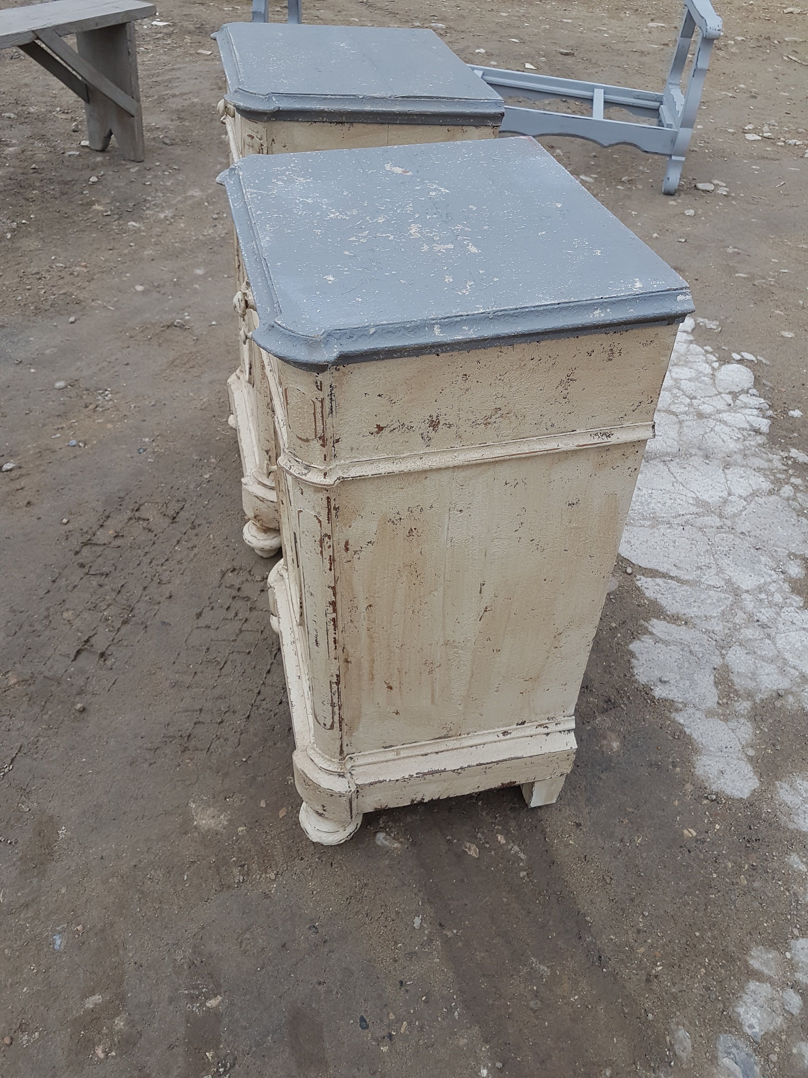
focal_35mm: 26
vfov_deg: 67.3
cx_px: 404
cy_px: 539
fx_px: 809
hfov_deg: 53.1
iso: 40
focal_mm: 4.2
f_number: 1.7
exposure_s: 1/463
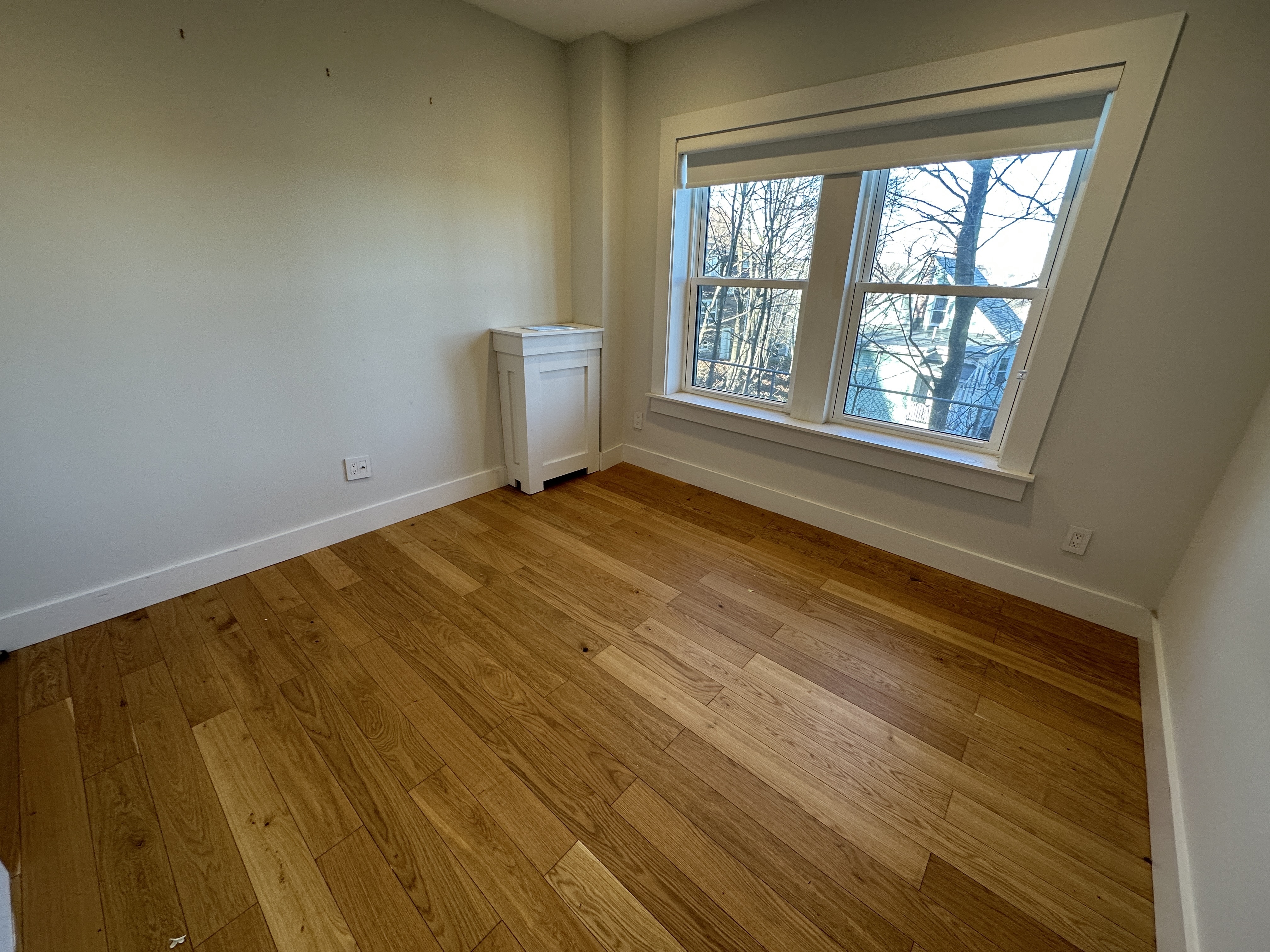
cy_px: 476
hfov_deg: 102.1
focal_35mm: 14
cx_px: 635
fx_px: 514
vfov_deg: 85.7
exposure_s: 1/120
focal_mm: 2.22
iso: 125
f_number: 2.2
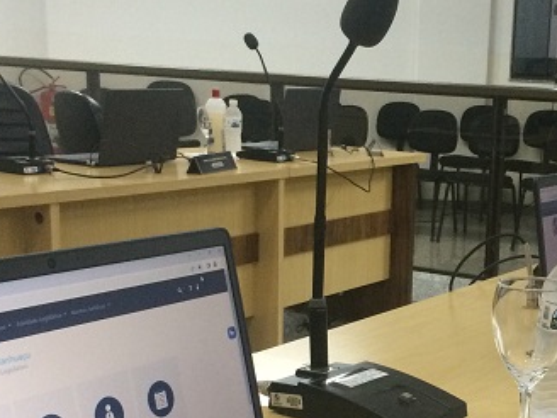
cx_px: 436
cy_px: 364
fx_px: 1094
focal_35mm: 68
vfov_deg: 21.2
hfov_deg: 28.0
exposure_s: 1/30
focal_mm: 4.15
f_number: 2.2
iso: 160
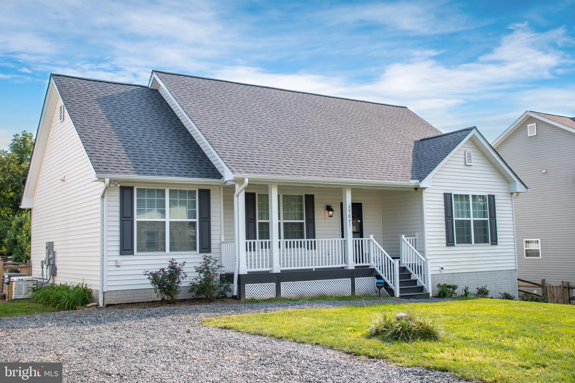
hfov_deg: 53.1
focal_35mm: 36
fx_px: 575
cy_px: 192
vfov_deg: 36.9
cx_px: 288
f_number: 3.8
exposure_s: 1/640
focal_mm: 24
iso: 200
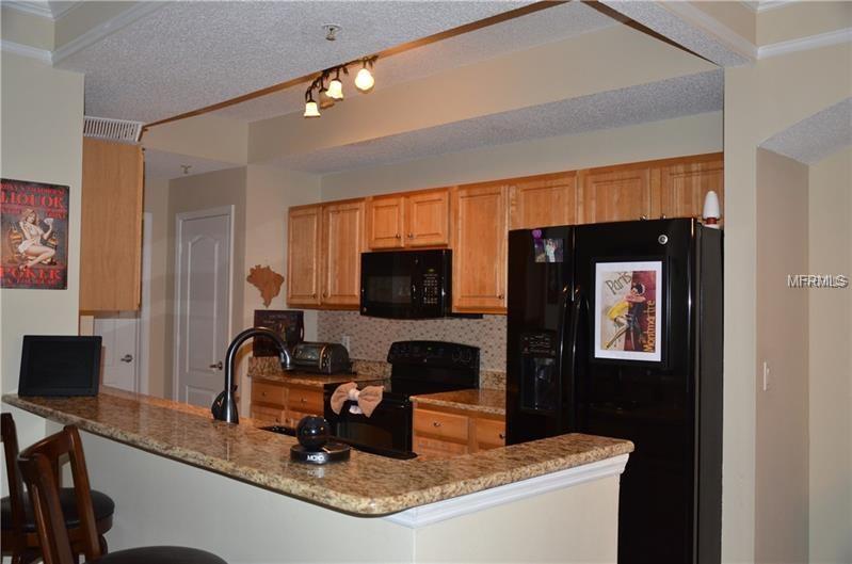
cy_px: 282
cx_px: 426
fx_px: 779
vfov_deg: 39.8
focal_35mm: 33
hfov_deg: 57.3
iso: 800
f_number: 3.8
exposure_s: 1/60
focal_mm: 22
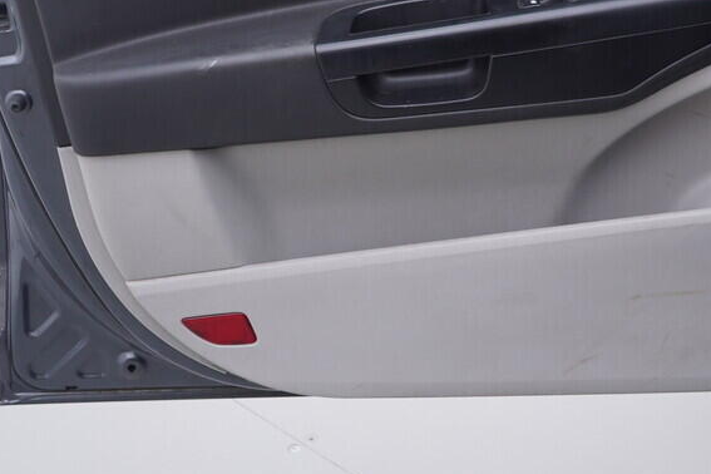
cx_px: 473
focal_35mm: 65
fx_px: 1284
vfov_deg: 20.6
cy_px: 76
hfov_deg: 30.7
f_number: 3.2
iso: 125
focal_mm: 24
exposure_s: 1/50
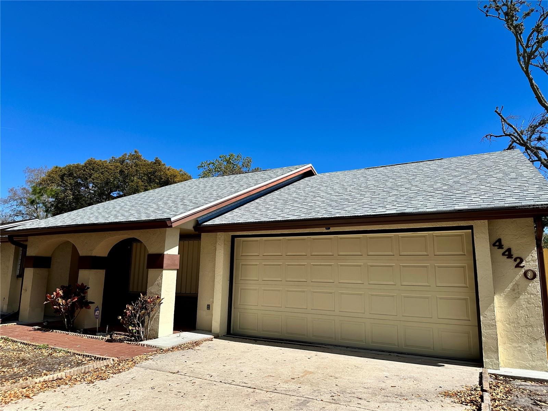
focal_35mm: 24
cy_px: 206
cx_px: 274
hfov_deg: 71.6
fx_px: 380
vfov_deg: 56.8
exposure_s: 1/5263
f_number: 1.78
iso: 80
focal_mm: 6.86
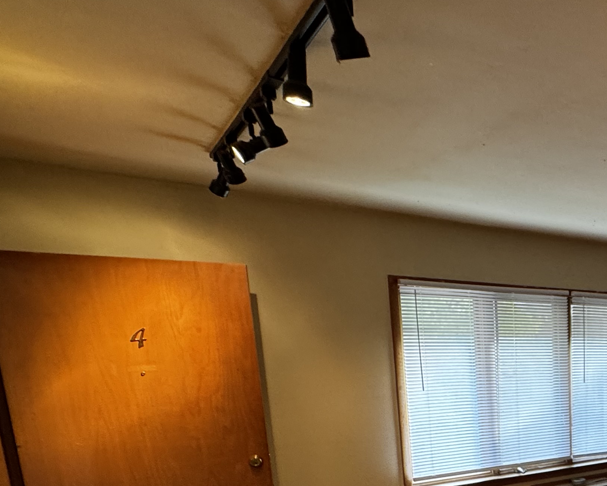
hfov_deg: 42.0
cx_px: 664
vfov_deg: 39.4
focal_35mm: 34
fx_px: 611
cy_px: 460
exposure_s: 1/60
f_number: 2.2
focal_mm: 2.22
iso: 250
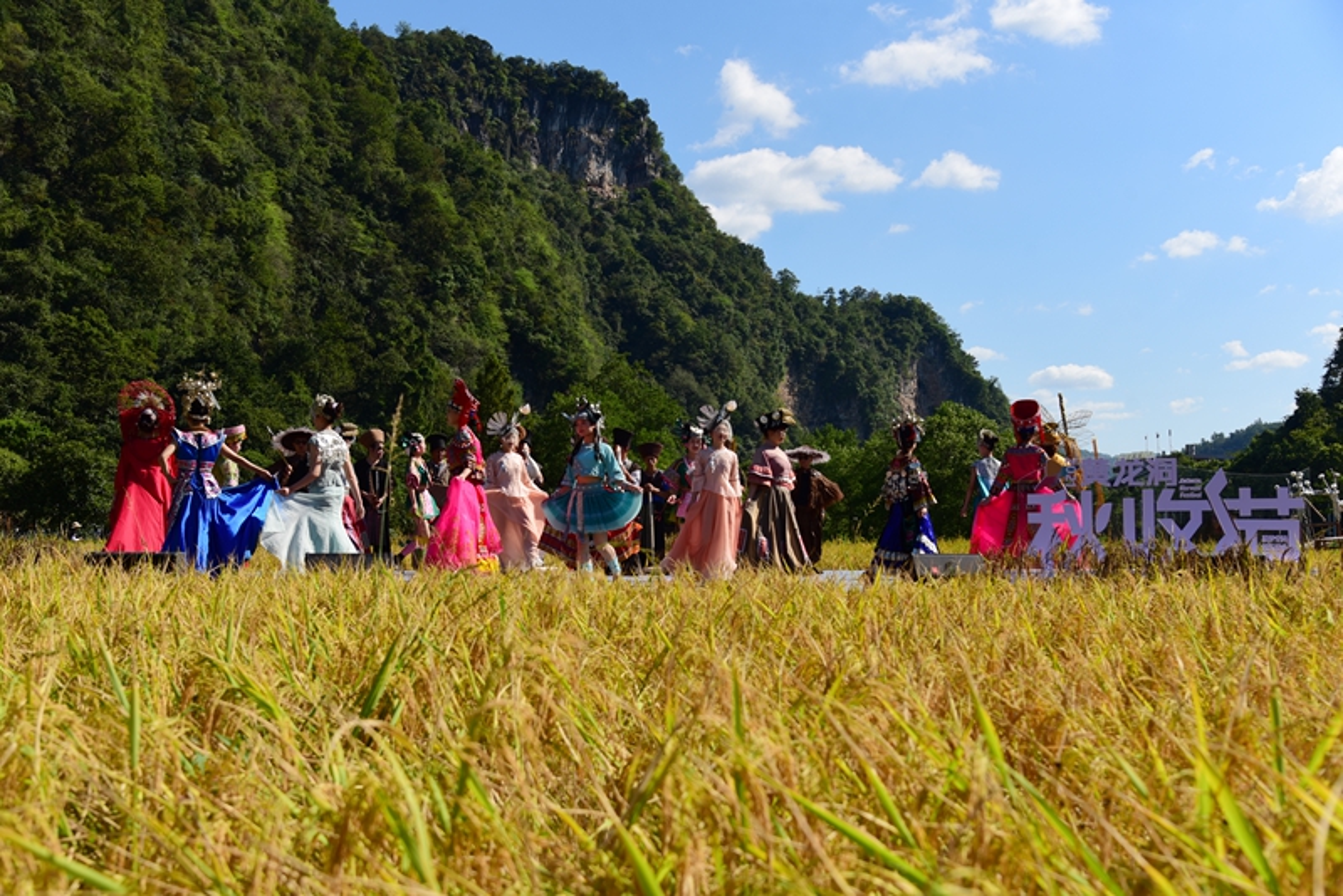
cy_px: 448
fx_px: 1493
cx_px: 672
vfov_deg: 33.4
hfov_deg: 48.4
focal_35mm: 40
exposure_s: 1/500
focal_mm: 40
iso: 100
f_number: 5.6
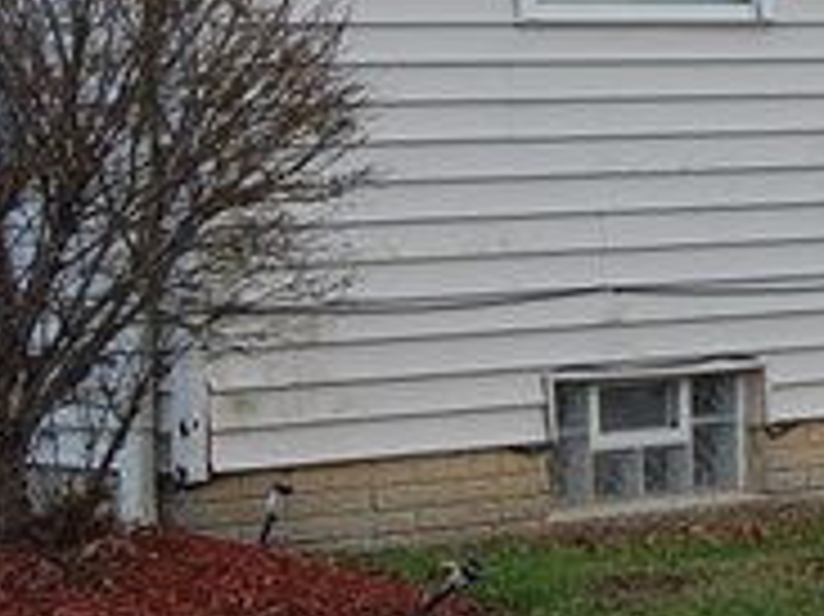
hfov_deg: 8.8
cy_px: -166
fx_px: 5305
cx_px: 840
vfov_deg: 6.6
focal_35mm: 223
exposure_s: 1/160
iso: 200
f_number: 6.3
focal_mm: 26
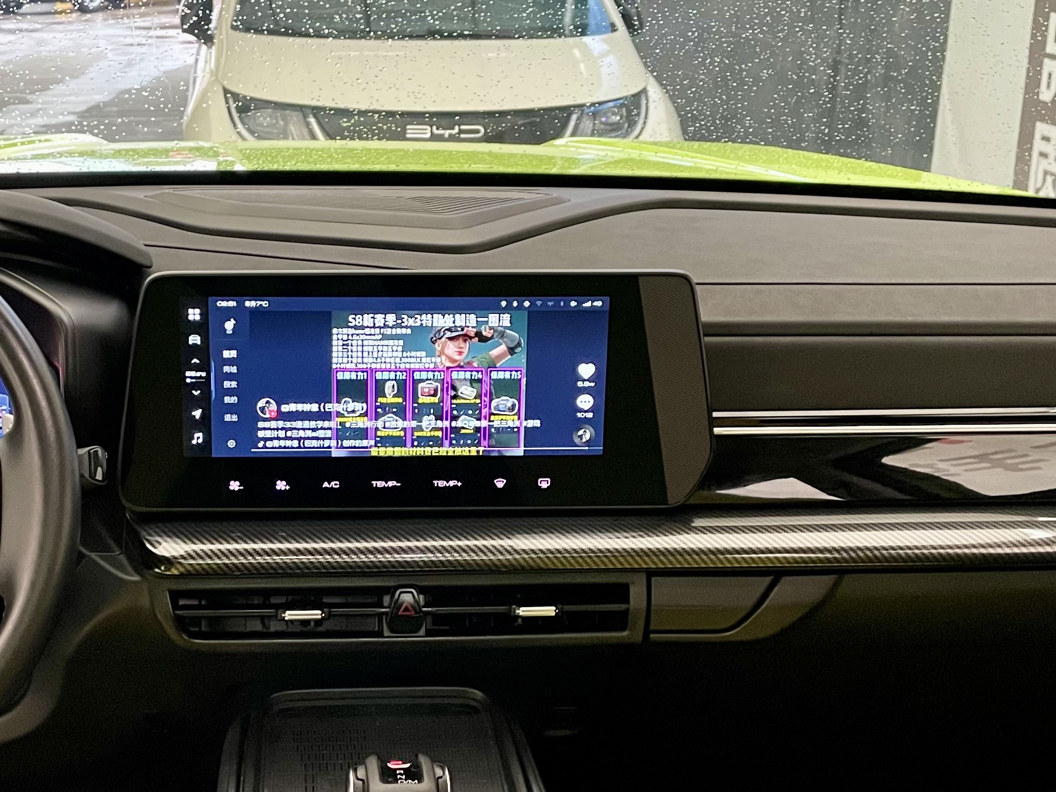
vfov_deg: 28.9
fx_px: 1525
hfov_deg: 37.9
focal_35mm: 50
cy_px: 522
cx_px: 376
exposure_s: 1/60
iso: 400
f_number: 1.6
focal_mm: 4.2
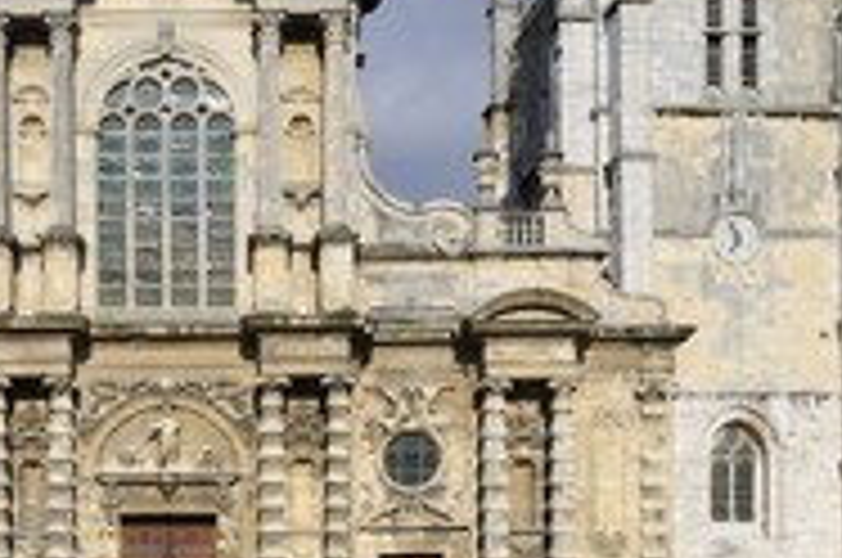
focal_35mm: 54
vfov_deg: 24.7
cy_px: 130
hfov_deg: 36.3
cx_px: 239
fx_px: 1261
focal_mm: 24
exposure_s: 1/250
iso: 200
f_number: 11
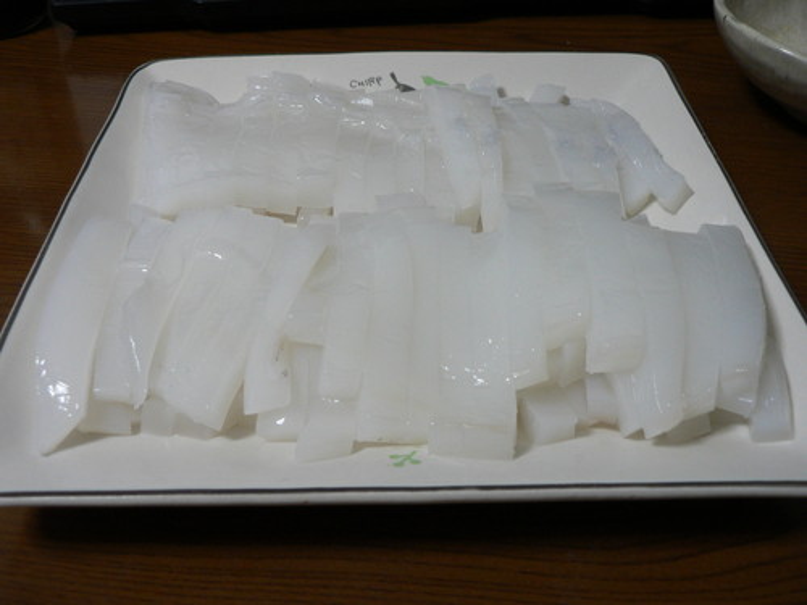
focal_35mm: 36
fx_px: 839
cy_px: 302
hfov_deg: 51.4
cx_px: 404
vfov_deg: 39.7
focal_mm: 6
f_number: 2.8
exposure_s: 1/30
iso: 150
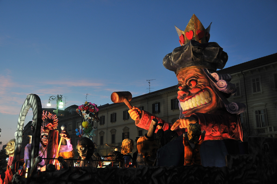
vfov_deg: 36.8
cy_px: 92
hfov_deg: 53.2
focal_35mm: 36
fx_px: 277
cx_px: 138
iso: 320
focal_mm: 24
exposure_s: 1/30
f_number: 3.8
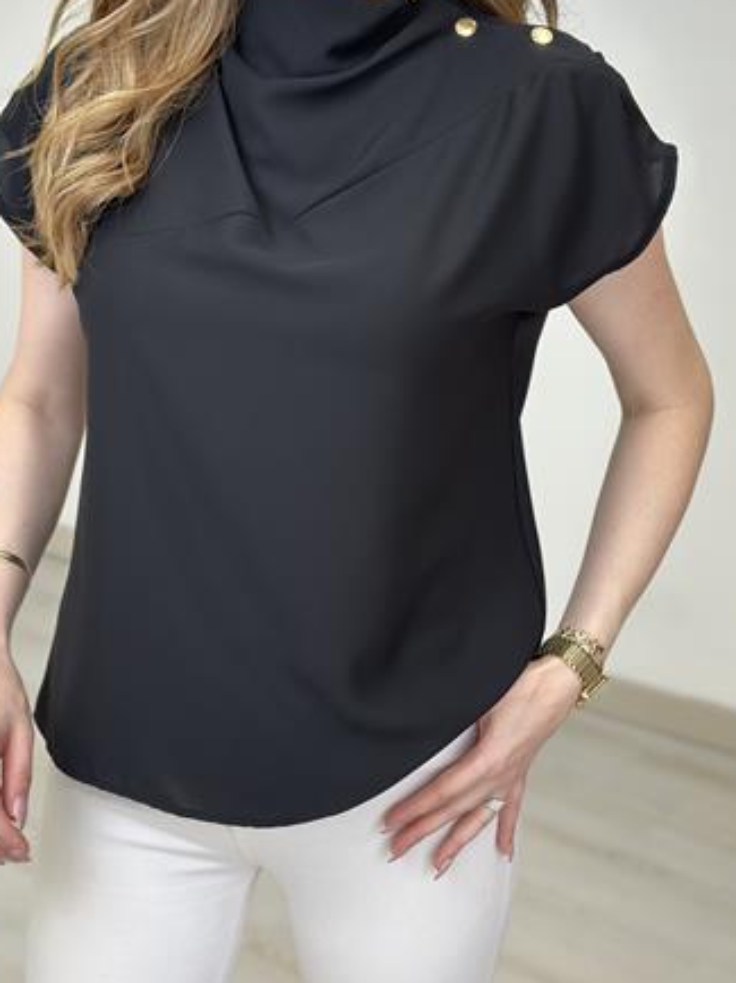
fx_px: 1674
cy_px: 436
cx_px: 349
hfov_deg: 24.8
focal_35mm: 59
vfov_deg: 32.7
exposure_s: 1/222
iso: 80
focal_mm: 6.86
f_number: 1.78
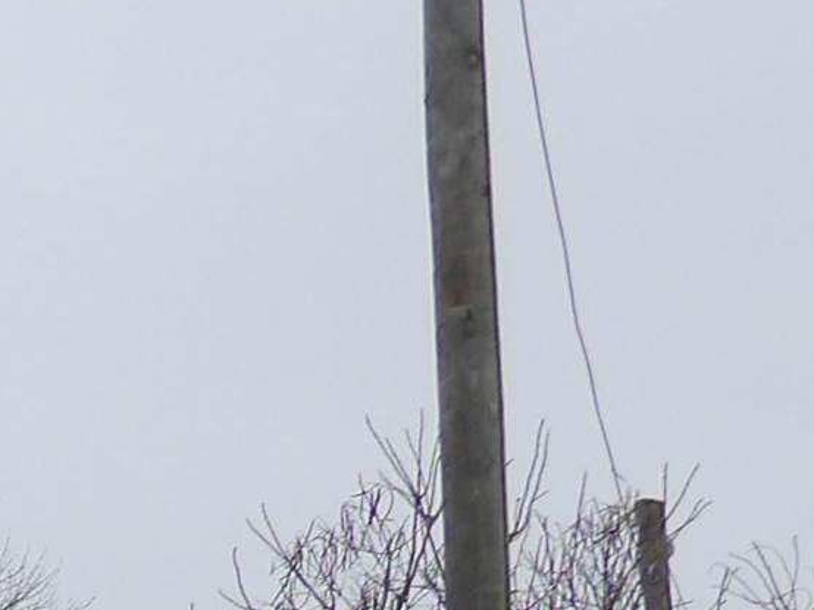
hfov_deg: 9.3
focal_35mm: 183
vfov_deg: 7.6
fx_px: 4301
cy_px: 1421
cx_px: -1318
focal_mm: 5.9
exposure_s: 1/162
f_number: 3.6
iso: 100
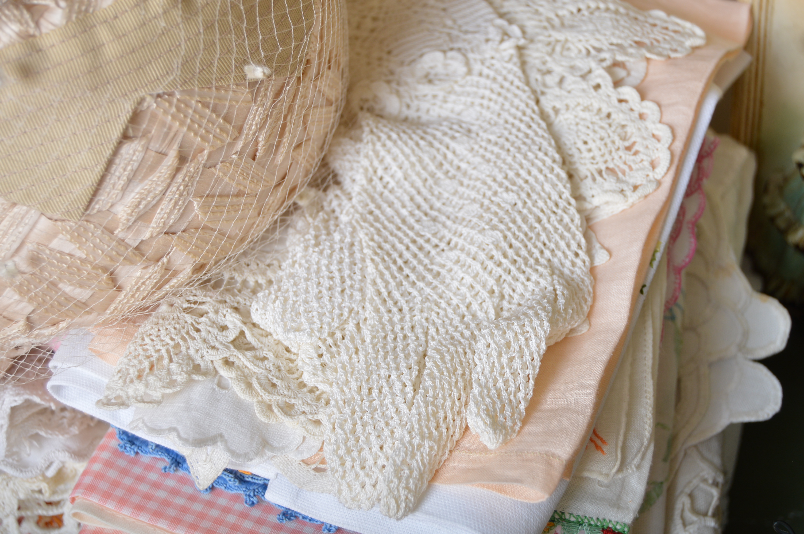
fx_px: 1171
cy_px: 267
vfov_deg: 25.7
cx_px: 402
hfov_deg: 37.9
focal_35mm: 52
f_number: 4.5
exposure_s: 1/200
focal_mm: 35
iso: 200
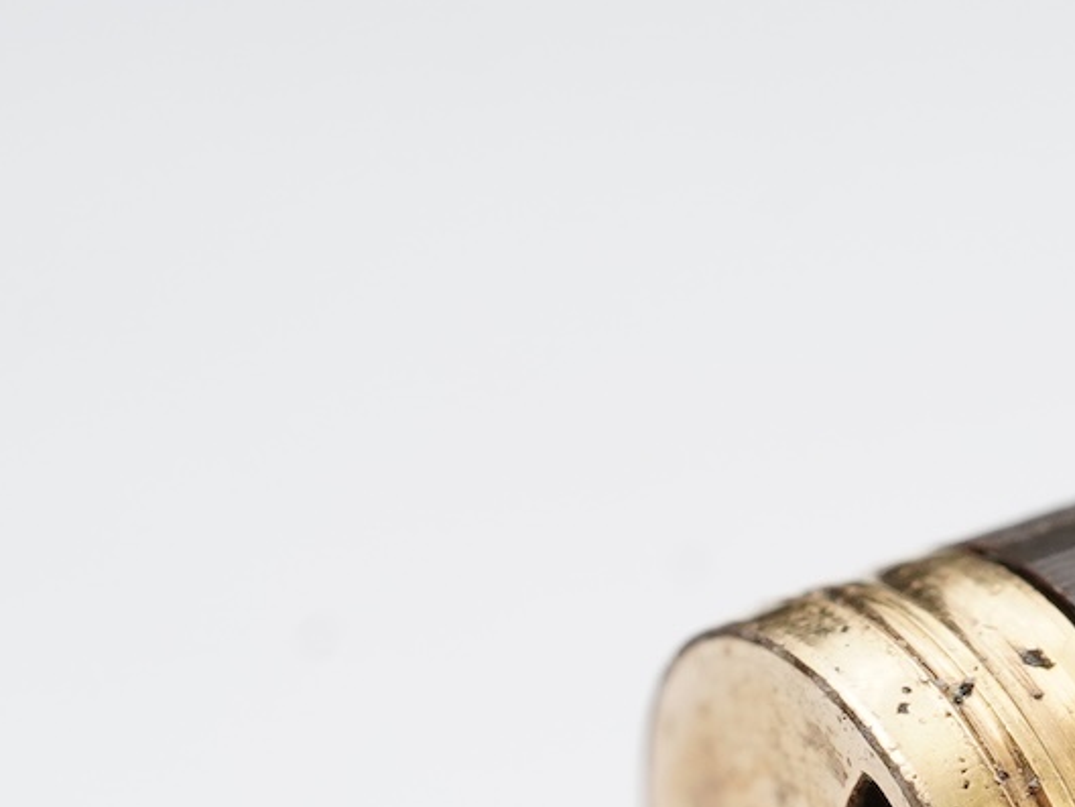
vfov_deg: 9.0
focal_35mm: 161
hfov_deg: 12.2
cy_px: 1112
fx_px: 5001
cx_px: 1014
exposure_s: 1/125
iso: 400
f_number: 18
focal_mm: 30
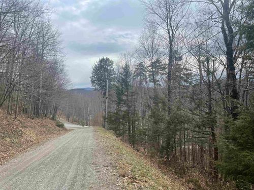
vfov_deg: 53.1
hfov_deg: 67.3
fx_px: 191
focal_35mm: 26
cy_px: 95
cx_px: 127
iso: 32
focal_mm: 5.1
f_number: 1.6
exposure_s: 1/4049
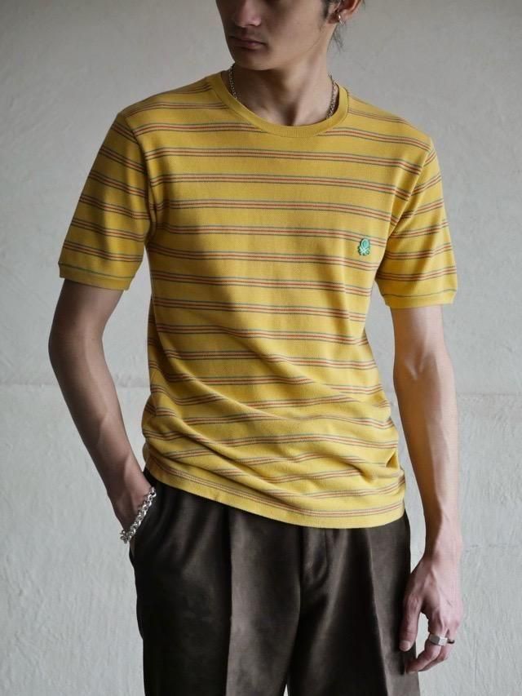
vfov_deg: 16.4
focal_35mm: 120
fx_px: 2412
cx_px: 261
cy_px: 348
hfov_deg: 12.4
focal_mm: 60
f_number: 4
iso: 800
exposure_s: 1/125
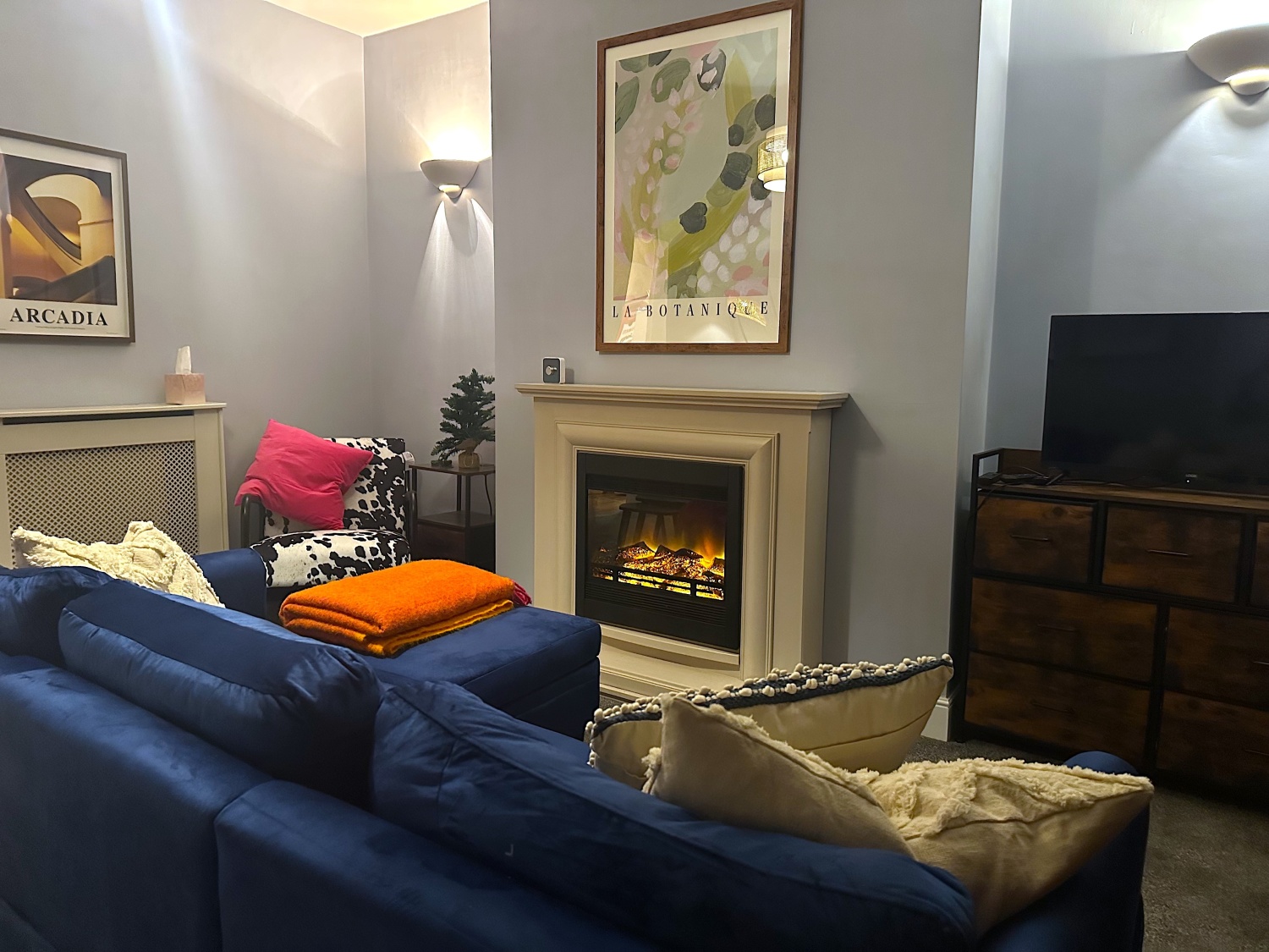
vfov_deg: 56.8
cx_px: 634
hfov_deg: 71.6
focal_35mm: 24
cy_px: 476
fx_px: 880
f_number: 1.78
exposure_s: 1/33
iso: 1000
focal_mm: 6.86
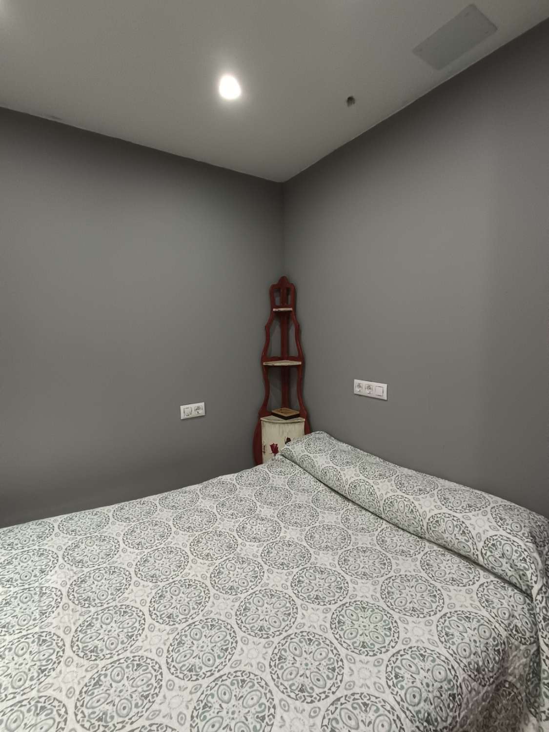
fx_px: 317
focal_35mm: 15
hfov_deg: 81.7
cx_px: 274
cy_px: 366
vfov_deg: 98.2
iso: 343
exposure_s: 1/33.3
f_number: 2.2
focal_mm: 1.65
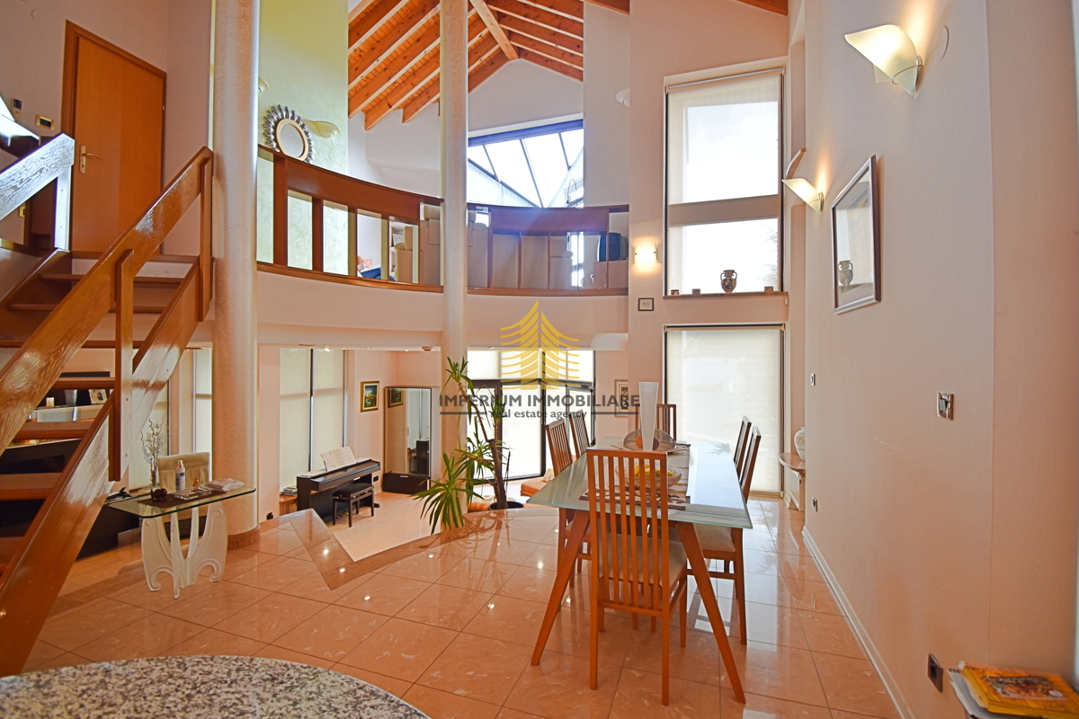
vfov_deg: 77.3
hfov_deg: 100.4
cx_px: 540
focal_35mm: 15
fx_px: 450
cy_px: 360
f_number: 4.5
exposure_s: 1/30
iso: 160
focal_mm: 10
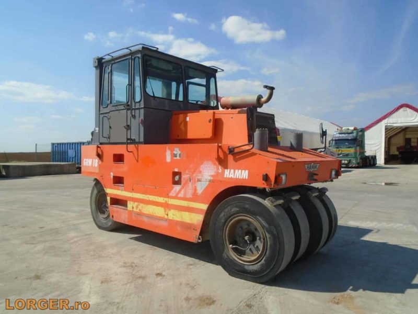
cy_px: 157
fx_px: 314
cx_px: 209
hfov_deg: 67.3
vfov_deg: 53.1
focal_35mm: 26
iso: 100
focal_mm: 4.6
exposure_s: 1/250
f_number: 8
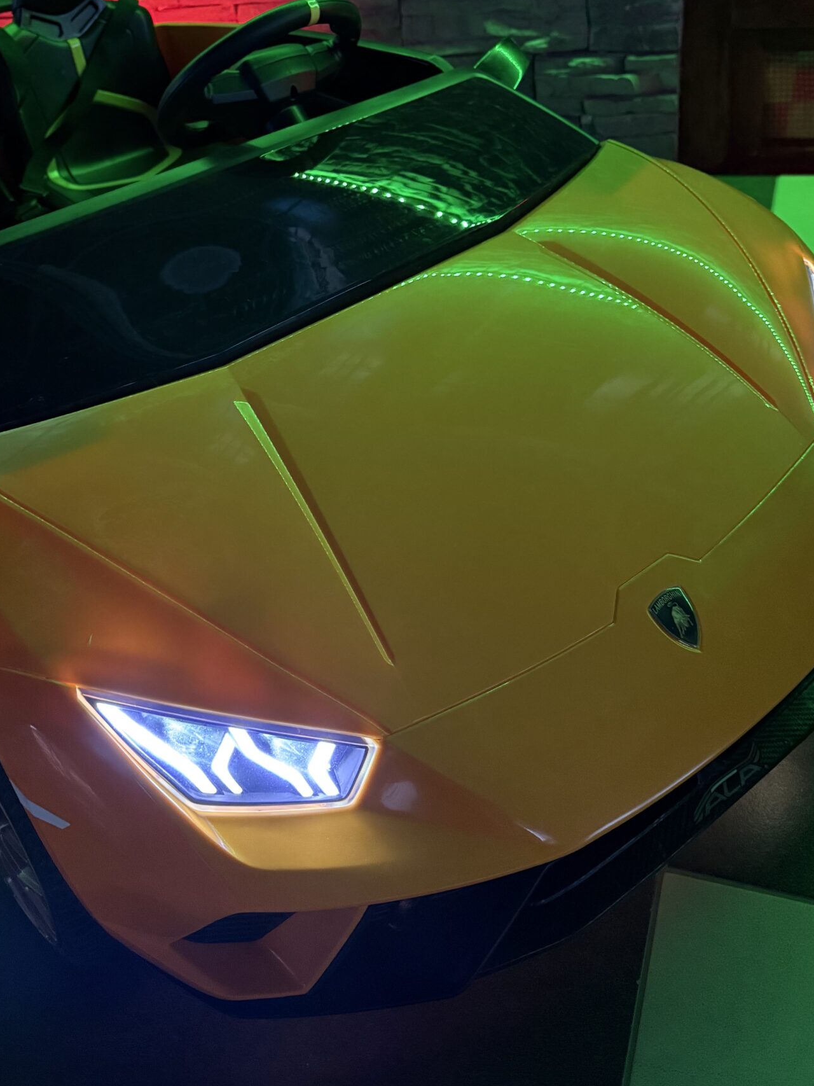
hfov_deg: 39.5
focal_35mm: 36
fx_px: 1129
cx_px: 340
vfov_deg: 50.2
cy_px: 342
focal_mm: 6.76
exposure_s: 1/30
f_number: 1.78
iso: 1600
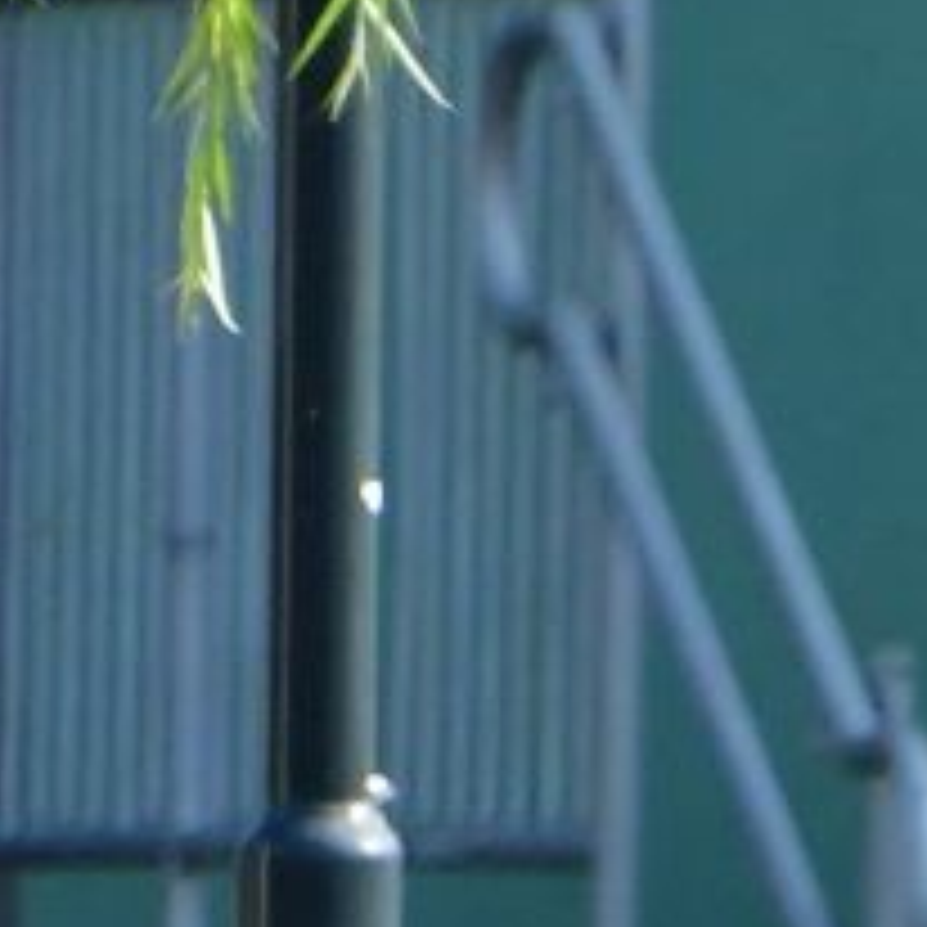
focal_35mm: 1779
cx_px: 569
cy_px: 1958
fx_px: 53899
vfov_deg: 1.0
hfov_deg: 1.0
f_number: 6.3
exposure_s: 1/5000
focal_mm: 300
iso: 1600
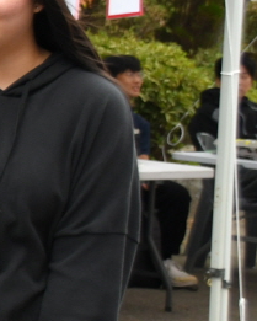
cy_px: 89
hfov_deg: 6.4
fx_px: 1995
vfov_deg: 9.2
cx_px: -649
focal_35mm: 210
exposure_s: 1/250
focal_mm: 26
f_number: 5.6
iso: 320
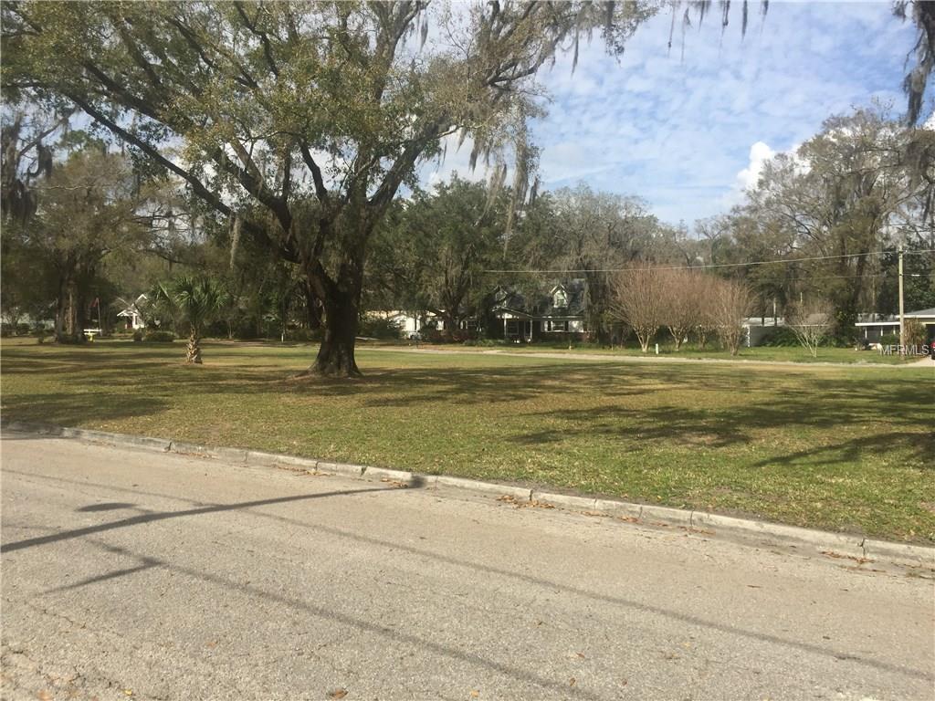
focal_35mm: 29
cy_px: 350
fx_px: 783
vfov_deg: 48.2
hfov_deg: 61.7
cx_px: 468
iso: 32
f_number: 2.2
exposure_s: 1/2326
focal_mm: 4.15
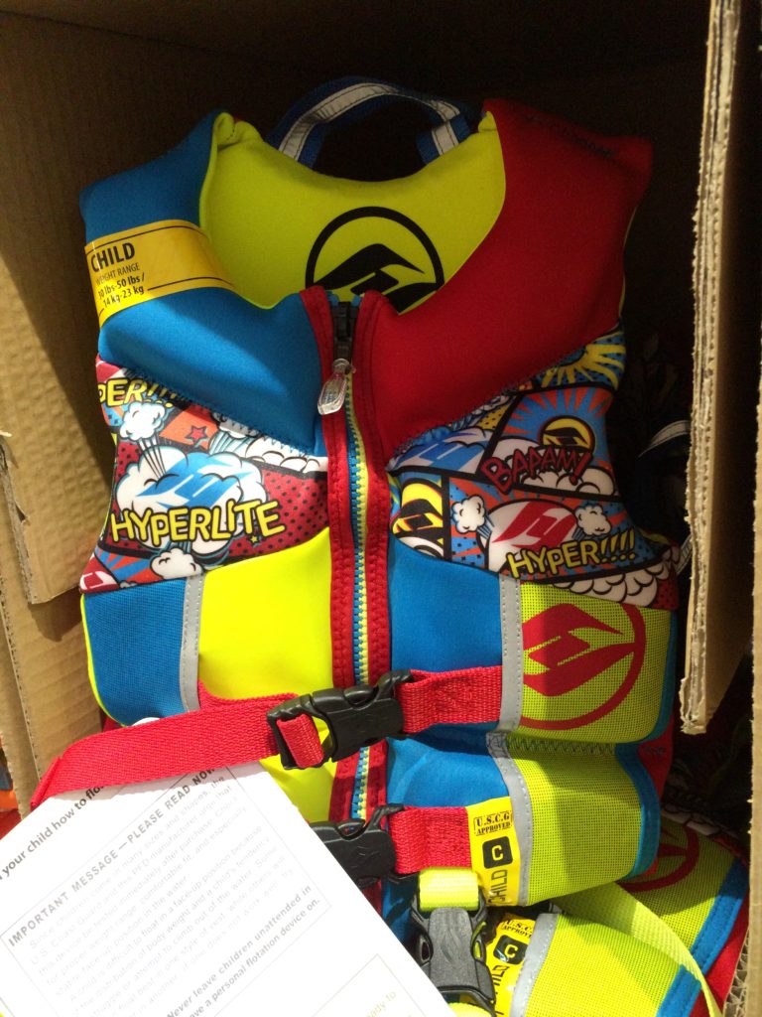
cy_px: 508
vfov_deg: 61.7
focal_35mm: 29
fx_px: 851
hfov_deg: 48.2
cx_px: 381
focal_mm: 4.15
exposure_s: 1/33
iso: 200
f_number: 2.2
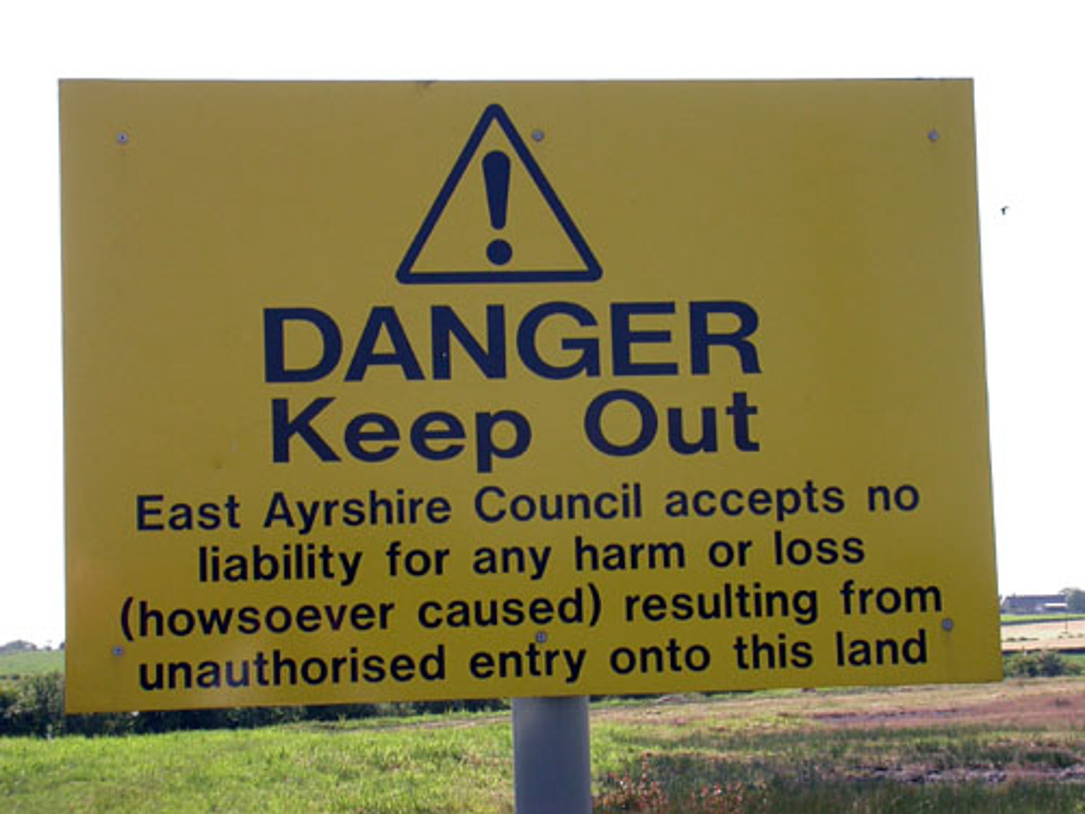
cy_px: 407
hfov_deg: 25.0
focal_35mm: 78
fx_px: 2445
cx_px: 542
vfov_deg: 18.9
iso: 100
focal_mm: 16.2
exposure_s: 1/189
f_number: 7
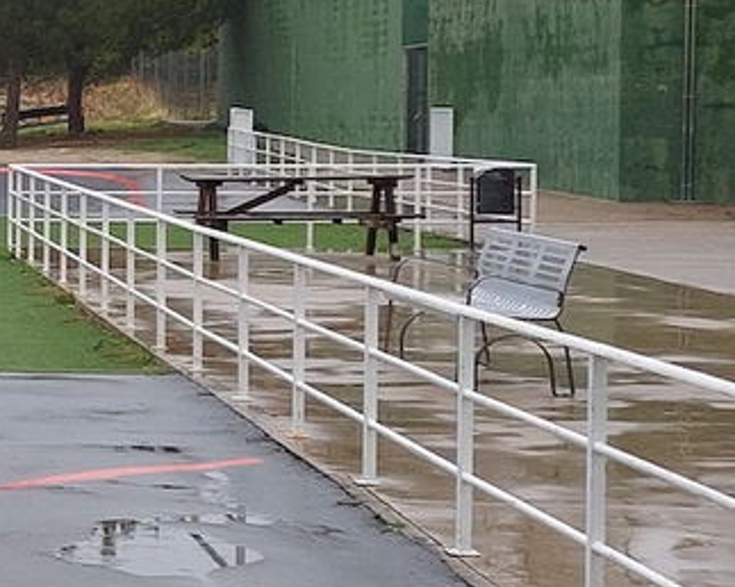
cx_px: -664
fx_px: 2631
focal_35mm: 121
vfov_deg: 12.7
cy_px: 182
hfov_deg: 13.8
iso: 40
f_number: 1.8
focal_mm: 5.23
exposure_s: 1/169
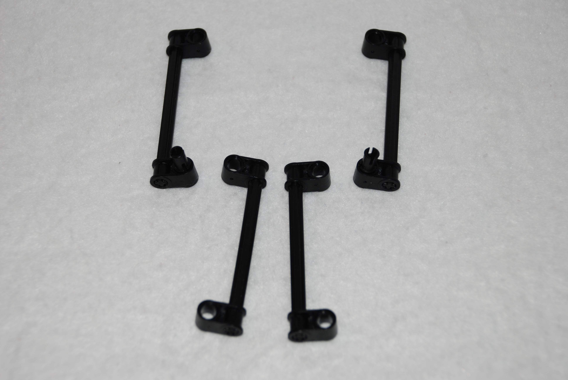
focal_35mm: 87
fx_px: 1374
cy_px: 190
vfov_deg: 15.8
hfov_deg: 23.4
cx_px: 284
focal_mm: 58
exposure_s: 1/60
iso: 100
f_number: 5.3
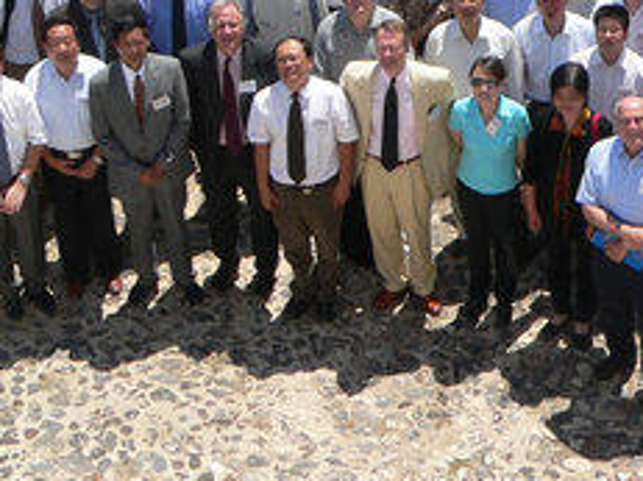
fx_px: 1931
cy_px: 50
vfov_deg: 14.1
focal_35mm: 104
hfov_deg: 18.9
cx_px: 416
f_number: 4.6
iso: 80
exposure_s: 1/500
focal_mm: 6
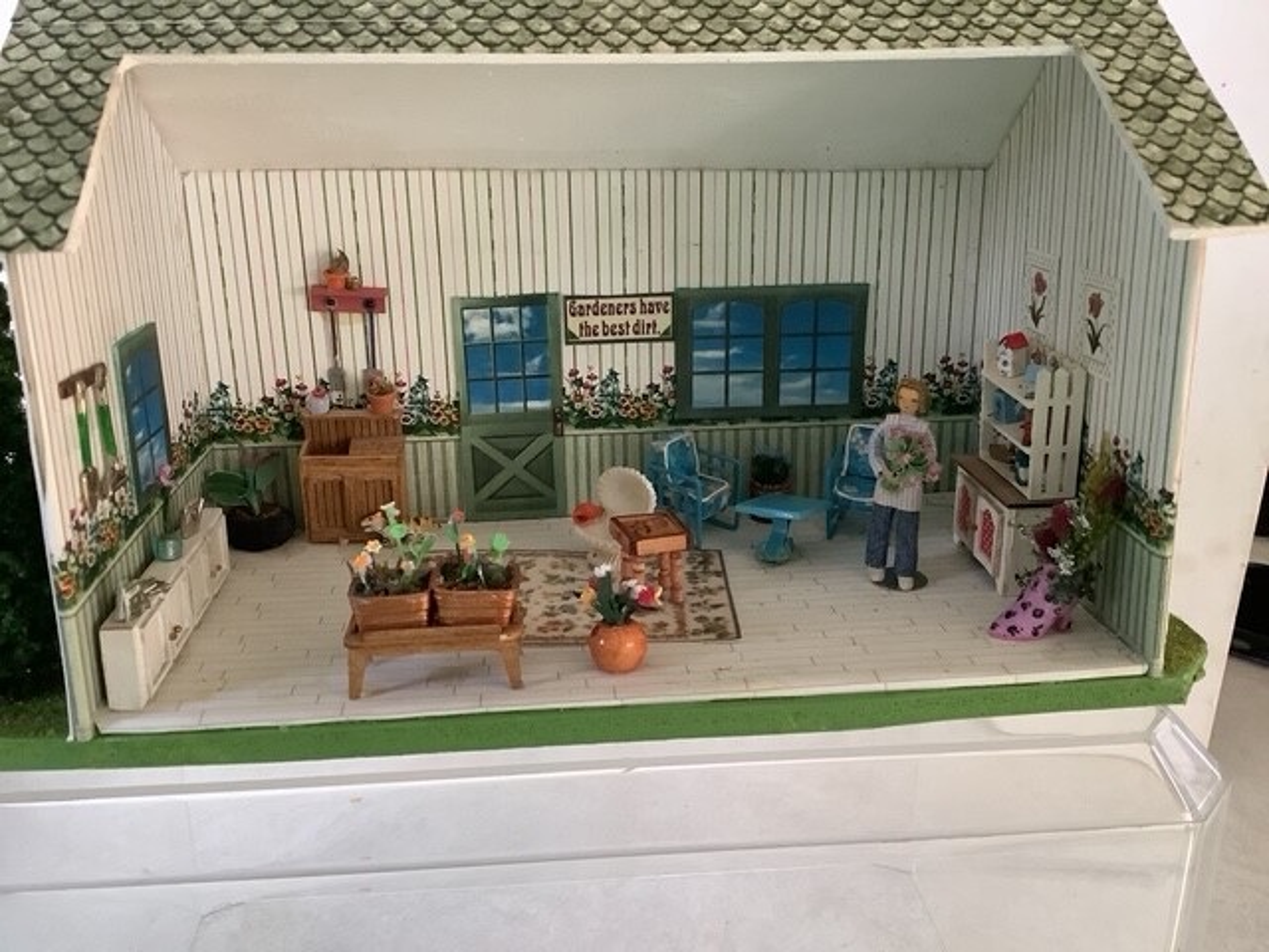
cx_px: 634
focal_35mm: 31
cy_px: 476
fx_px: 1136
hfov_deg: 58.4
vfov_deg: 45.4
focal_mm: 3.3
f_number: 2.4
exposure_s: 1/60
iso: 320
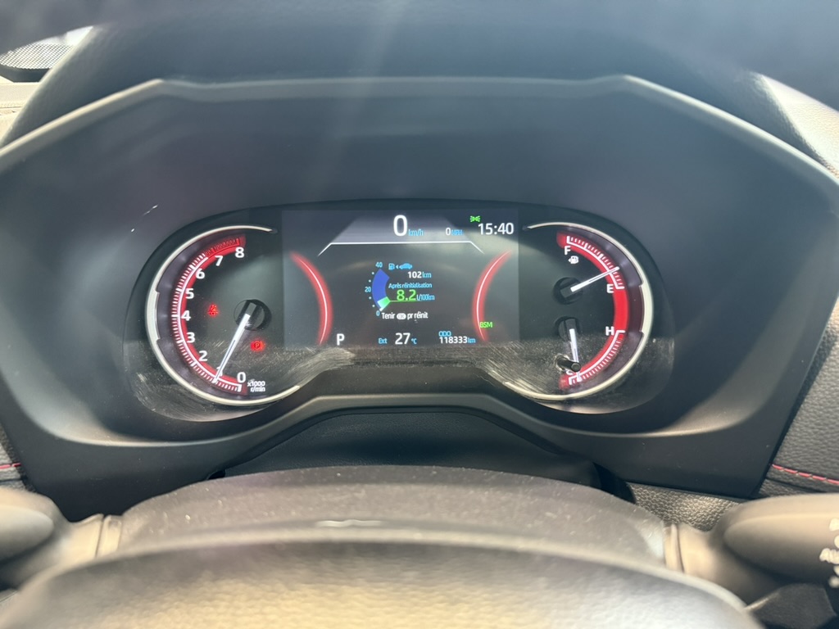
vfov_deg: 56.8
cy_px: 314
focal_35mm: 24
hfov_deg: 71.6
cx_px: 420
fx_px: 582
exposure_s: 1/49
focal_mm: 6.76
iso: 640
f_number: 1.78
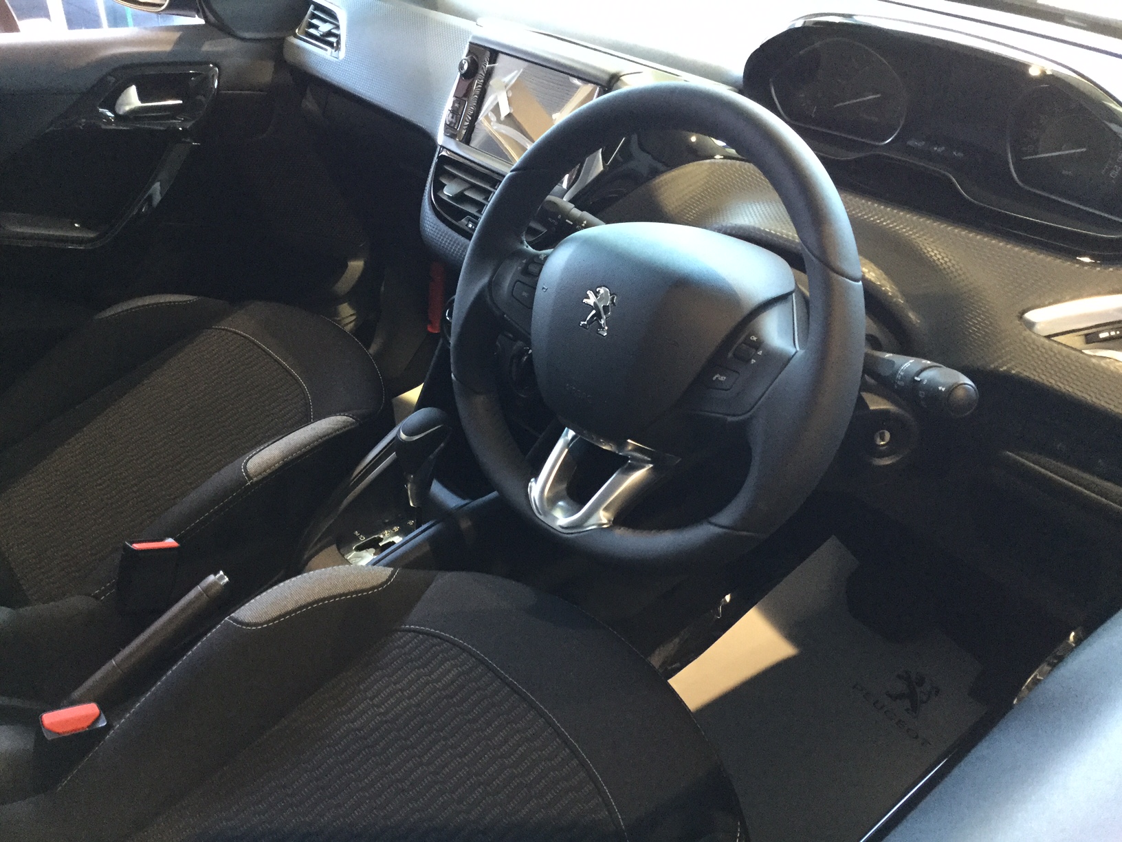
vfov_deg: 45.4
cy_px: 421
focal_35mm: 31
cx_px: 561
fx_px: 1005
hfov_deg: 58.4
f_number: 2.4
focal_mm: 3.3
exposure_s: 1/24
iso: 200
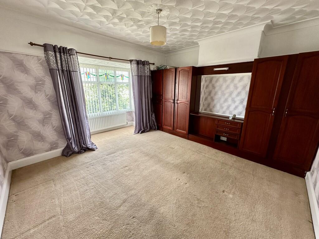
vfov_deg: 85.7
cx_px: 160
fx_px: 129
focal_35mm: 14
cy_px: 120
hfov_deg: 102.1
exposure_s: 1/99
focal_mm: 2.22
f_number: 2.2
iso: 100
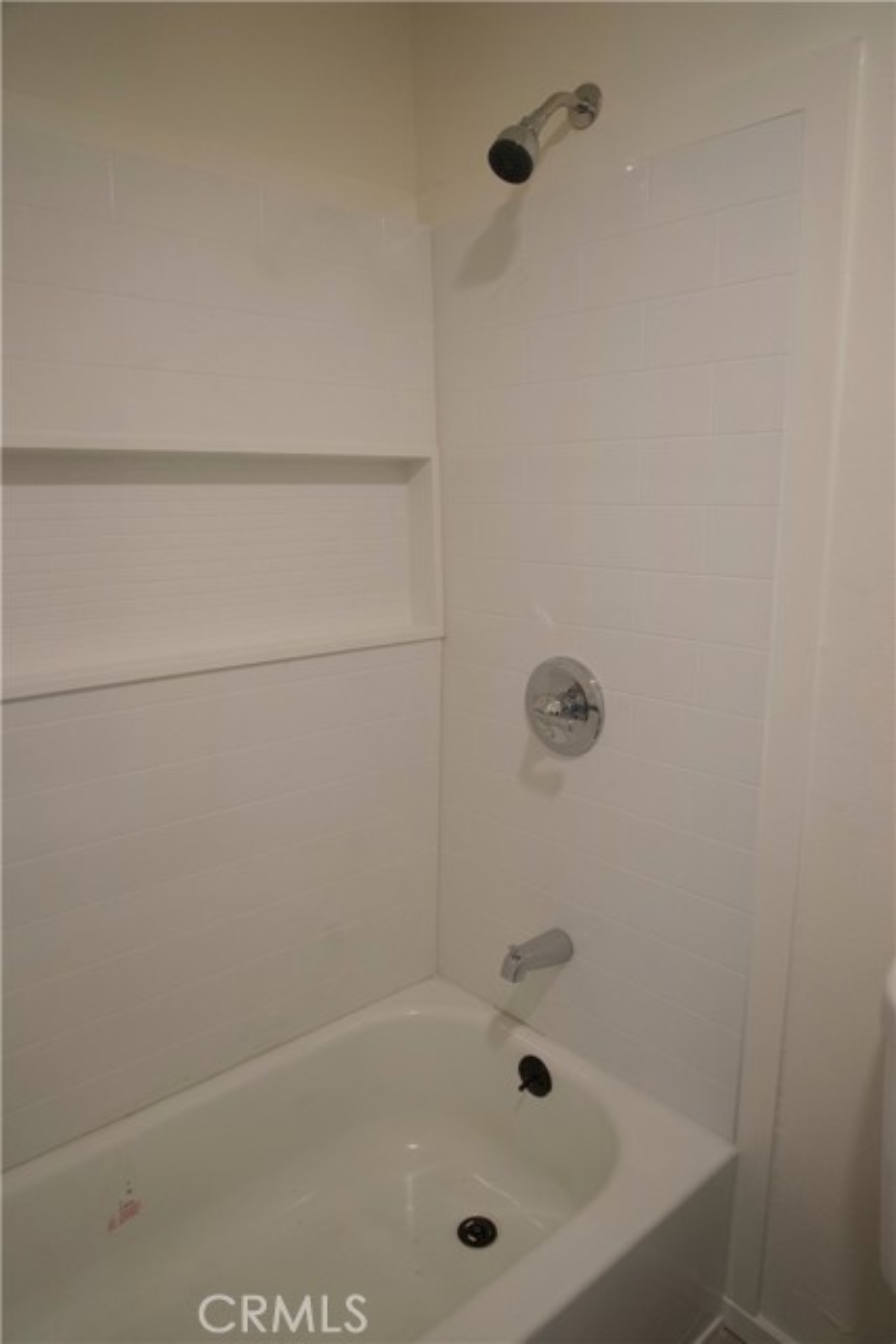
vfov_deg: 73.7
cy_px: 672
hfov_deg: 53.2
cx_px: 448
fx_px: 895
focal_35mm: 24
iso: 800
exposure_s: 1/160
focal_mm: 24
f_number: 4
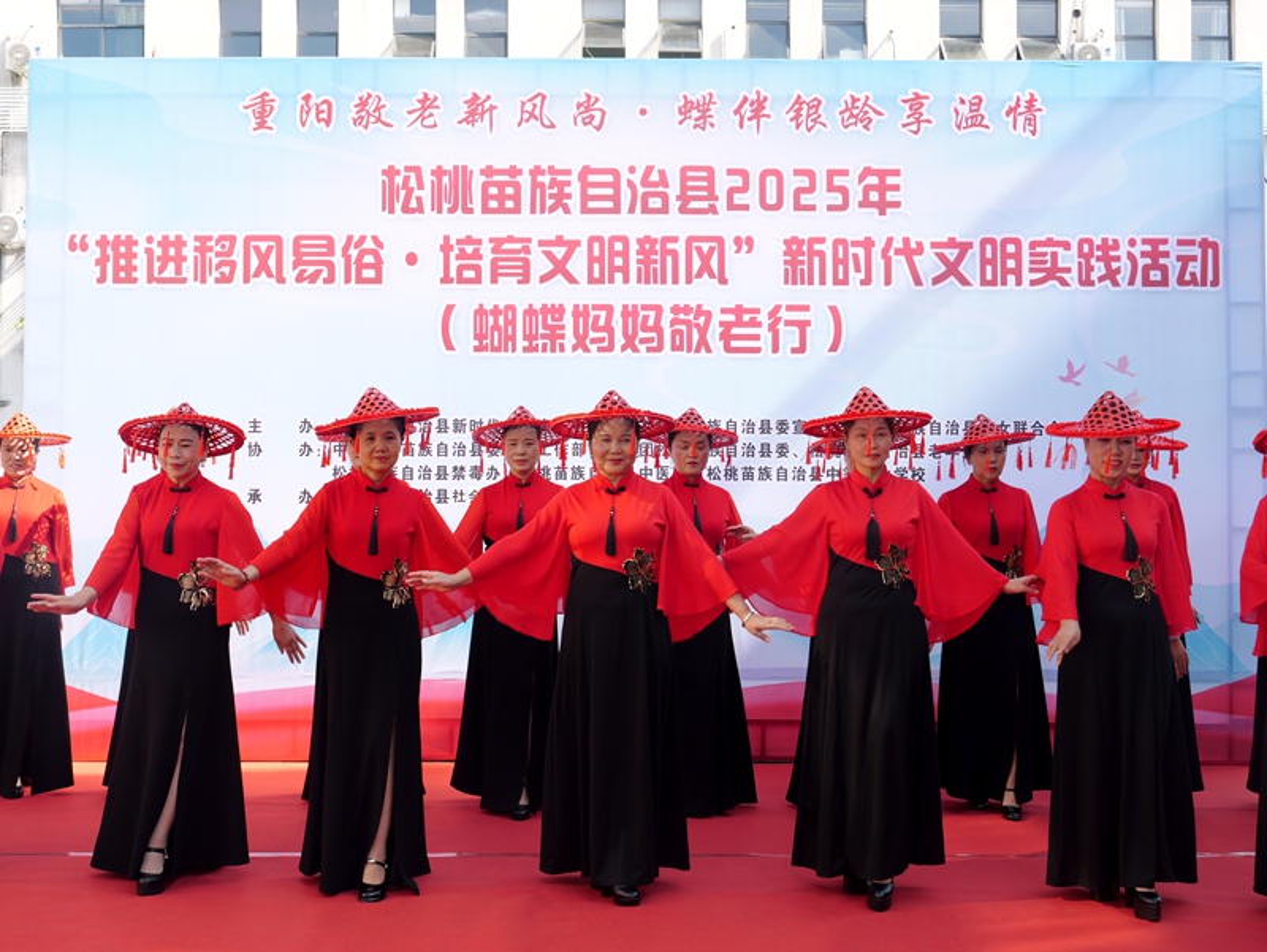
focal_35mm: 46
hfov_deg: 41.2
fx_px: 1685
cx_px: 634
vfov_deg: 31.5
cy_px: 476
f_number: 5.6
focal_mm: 23
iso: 250
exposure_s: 1/250
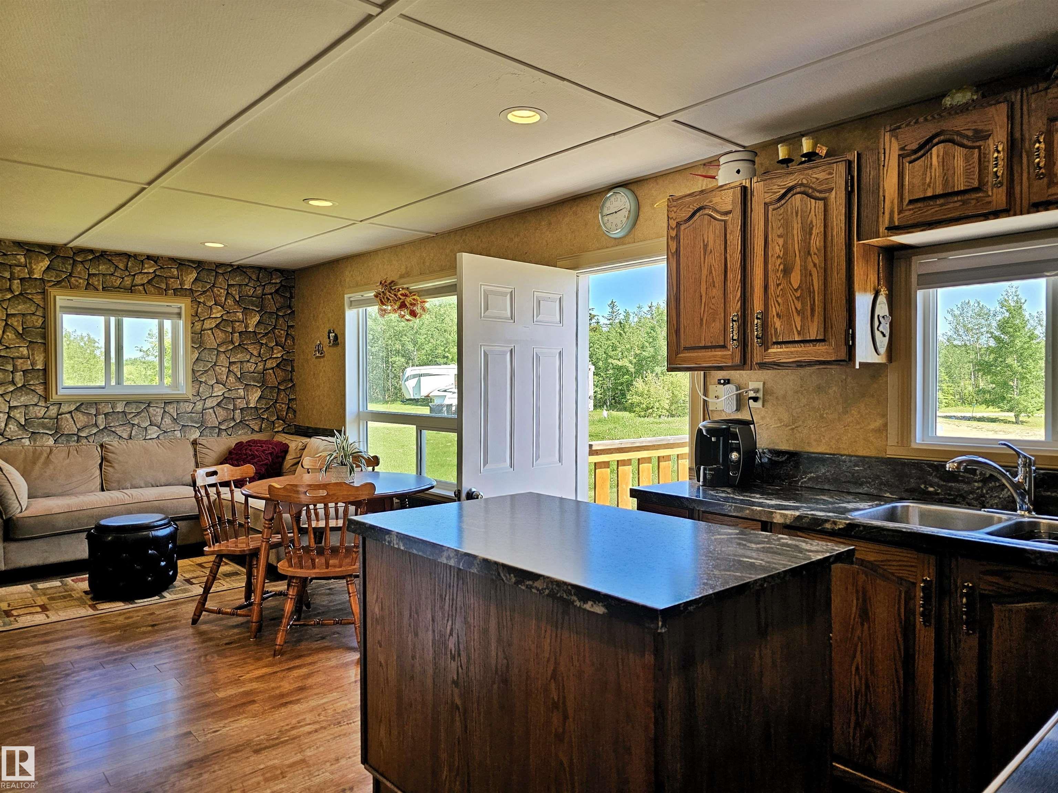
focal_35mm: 23
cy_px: 396
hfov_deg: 73.9
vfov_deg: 58.9
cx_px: 529
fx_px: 703
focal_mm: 6.3
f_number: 1.7
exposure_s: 1/207
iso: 50
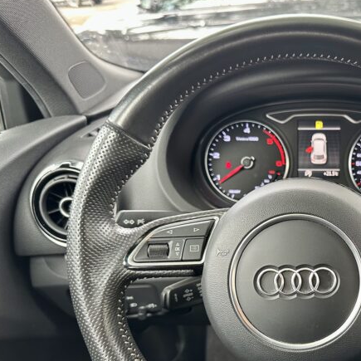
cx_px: 315
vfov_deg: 42.3
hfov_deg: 40.1
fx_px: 460
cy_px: 239
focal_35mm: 39
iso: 250
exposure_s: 1/79
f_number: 1.78
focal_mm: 6.86
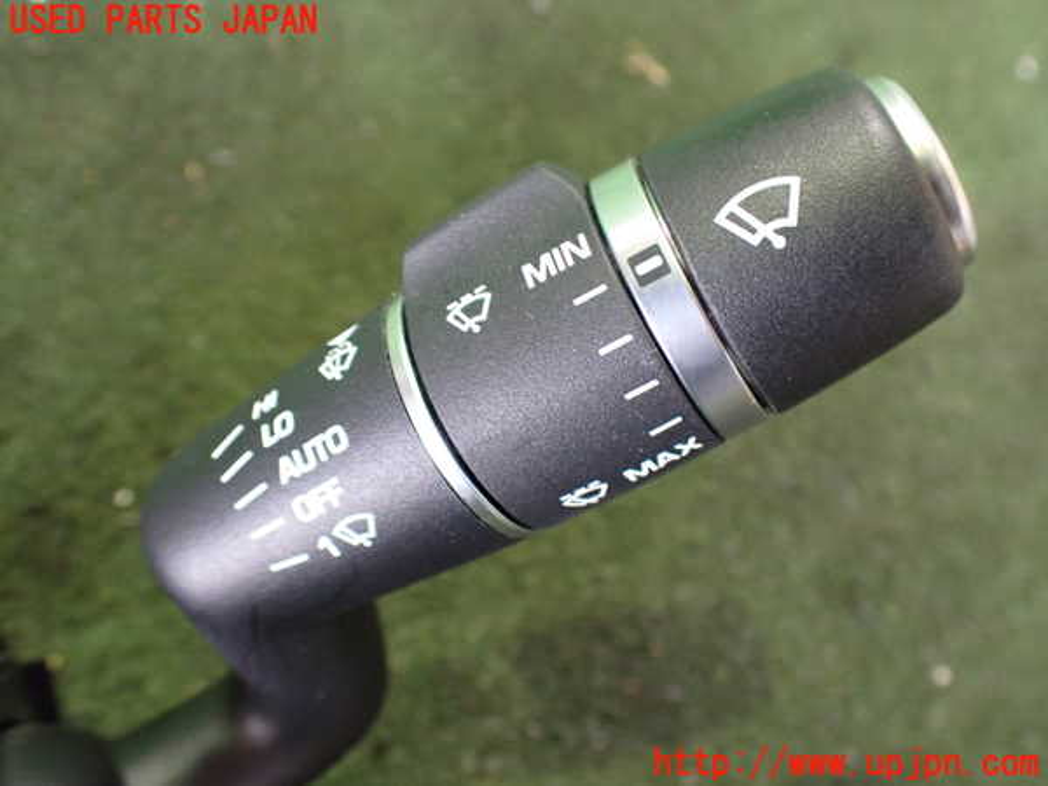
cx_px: 524
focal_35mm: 30
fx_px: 908
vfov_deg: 46.8
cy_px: 393
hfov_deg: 60.0
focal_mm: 5.4
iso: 800
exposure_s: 1/40
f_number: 2.3
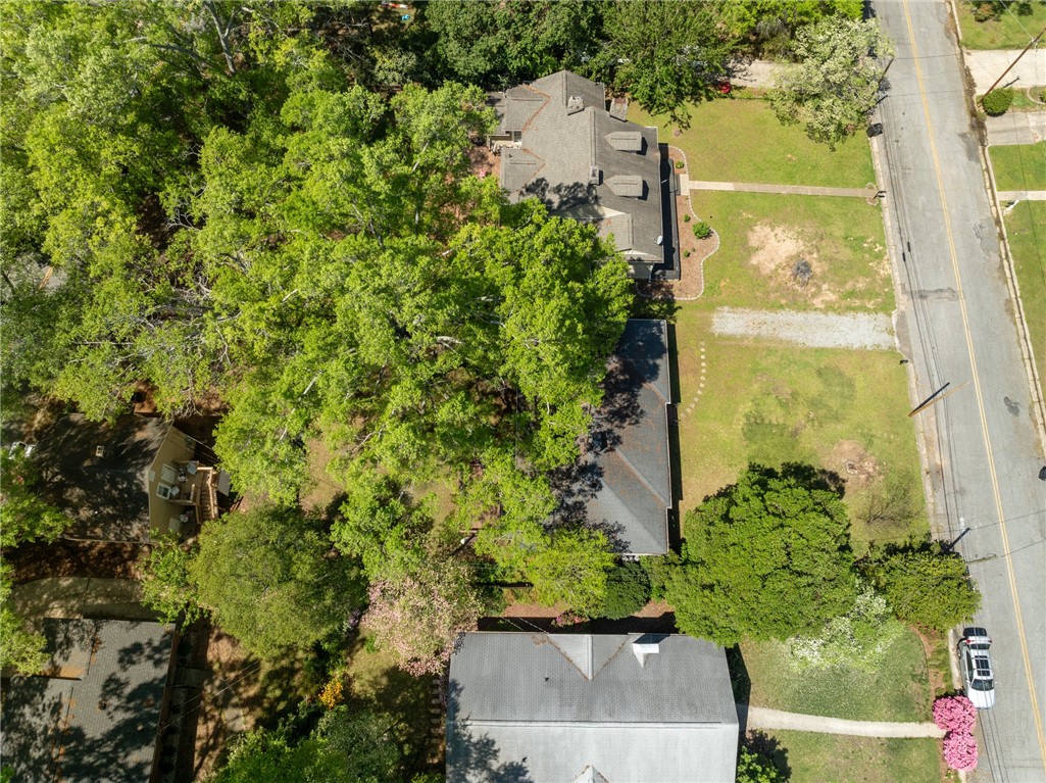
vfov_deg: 56.7
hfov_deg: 71.6
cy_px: 392
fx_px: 725
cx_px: 523
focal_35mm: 24
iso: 100
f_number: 4.5
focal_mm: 12.29
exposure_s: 1/80
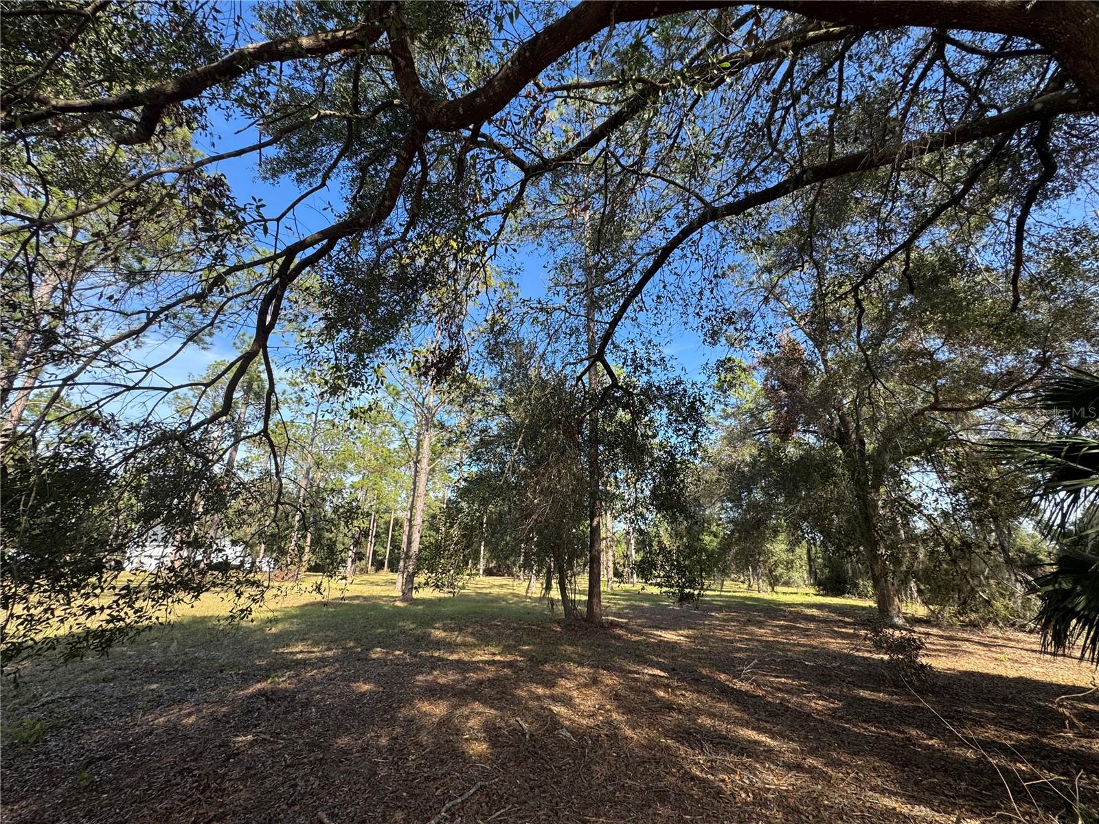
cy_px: 412
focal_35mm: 14
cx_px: 550
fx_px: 444
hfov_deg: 102.1
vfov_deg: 85.7
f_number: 2.2
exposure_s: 1/631
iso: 40
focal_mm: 2.22
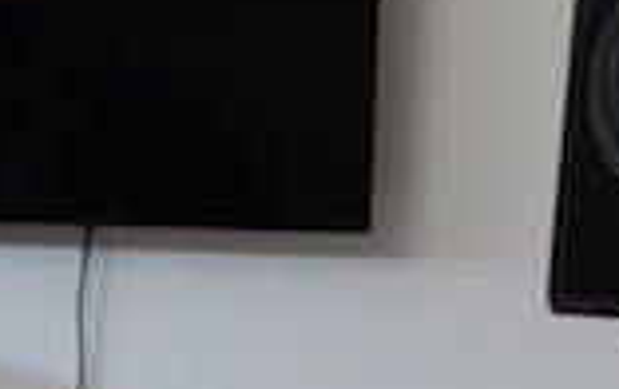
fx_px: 3311
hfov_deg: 9.9
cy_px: 470
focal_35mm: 196
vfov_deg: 6.7
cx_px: -639
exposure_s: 1/100
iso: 1600
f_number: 3.2
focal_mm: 29
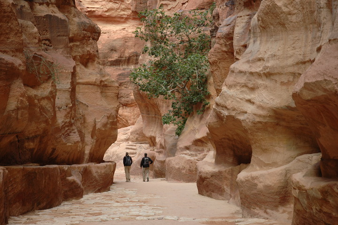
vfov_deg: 18.9
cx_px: 169
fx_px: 676
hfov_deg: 28.1
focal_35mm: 72
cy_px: 112
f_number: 5.6
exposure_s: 1/125
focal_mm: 48
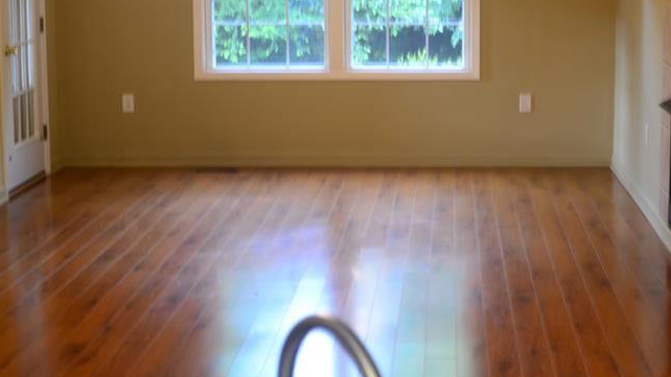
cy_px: 82
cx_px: 458
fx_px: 1334
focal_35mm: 75
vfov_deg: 16.0
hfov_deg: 28.0
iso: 100
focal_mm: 30
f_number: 4.2
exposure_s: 1/2.5
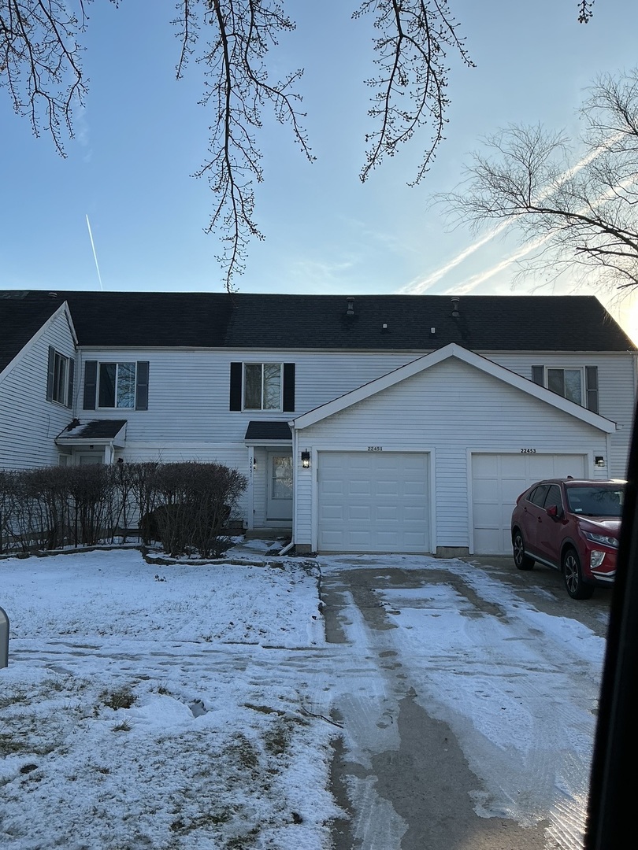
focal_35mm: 29
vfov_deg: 61.7
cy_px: 425
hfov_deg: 48.2
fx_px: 713
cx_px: 319
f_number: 1.8
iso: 25
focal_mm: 3
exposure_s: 1/1848
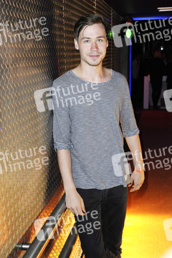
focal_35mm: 52
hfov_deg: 25.9
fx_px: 373
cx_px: 86
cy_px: 129
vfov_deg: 38.2
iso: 1250
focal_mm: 52
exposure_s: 1/100
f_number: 6.3
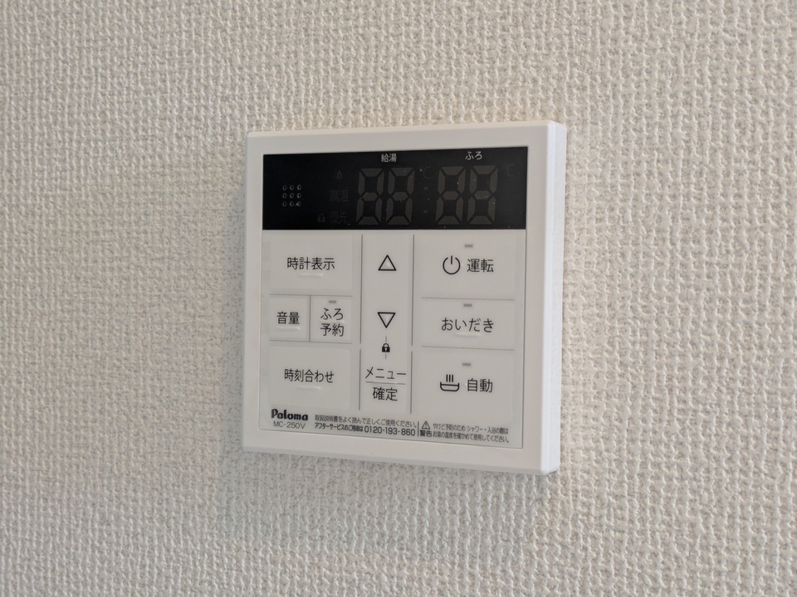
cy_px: 298
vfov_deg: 28.6
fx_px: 1174
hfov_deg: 37.5
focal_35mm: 51
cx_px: 398
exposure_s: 1/120
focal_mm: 5.43
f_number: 1.89
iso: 188
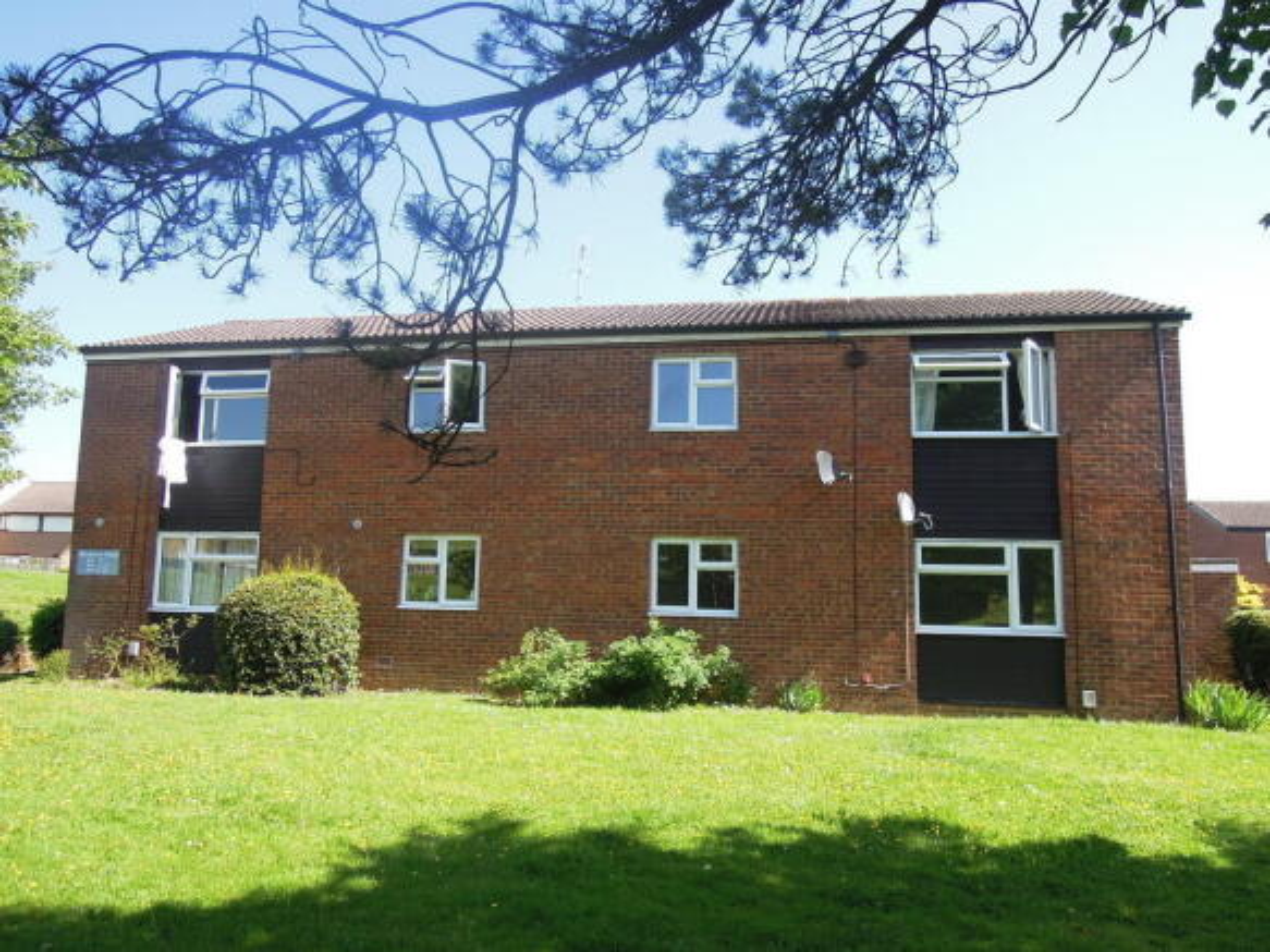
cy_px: 476
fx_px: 880
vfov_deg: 56.8
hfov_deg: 71.6
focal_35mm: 24
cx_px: 635
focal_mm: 4.3
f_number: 2.8
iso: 160
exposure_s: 1/800
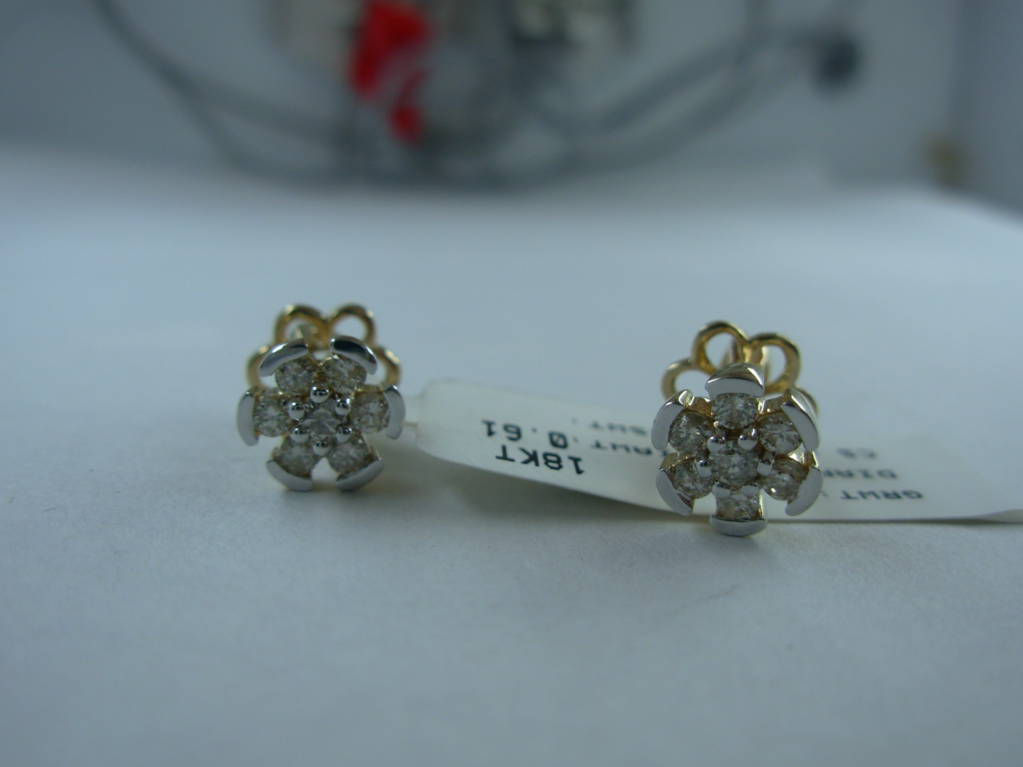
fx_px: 1123
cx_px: 512
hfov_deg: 49.0
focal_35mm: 38
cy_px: 384
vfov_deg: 37.7
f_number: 2.9
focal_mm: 6.3
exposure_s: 1/558
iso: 50
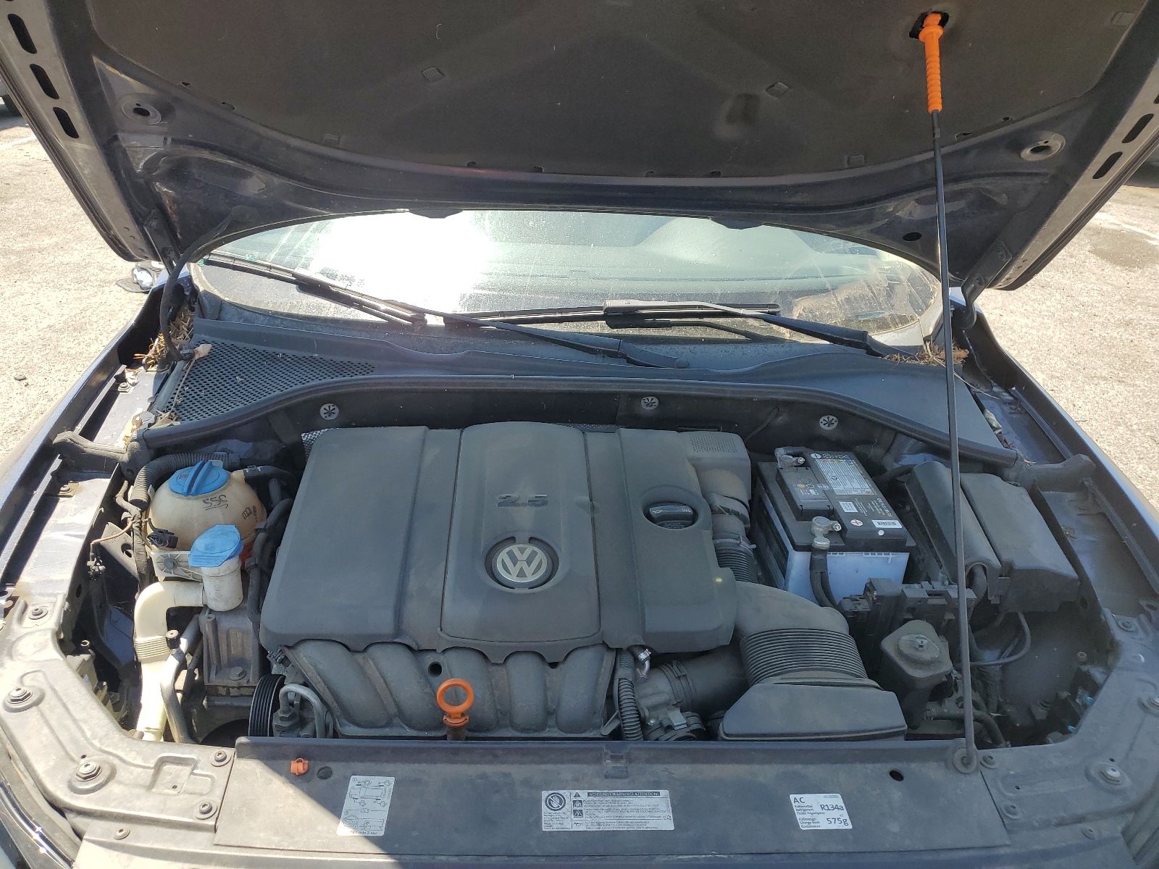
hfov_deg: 67.3
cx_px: 580
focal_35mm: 26
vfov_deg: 53.1
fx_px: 871
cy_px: 434
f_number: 1.5
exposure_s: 1/769
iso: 50
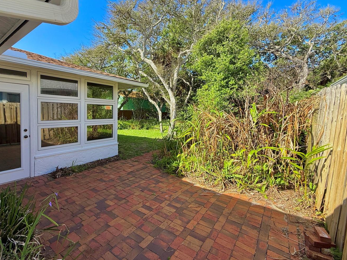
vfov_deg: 74.5
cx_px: 158
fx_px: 170
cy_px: 117
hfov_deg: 90.8
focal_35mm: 17
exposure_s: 1/579
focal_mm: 2.22
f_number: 2.2
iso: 50
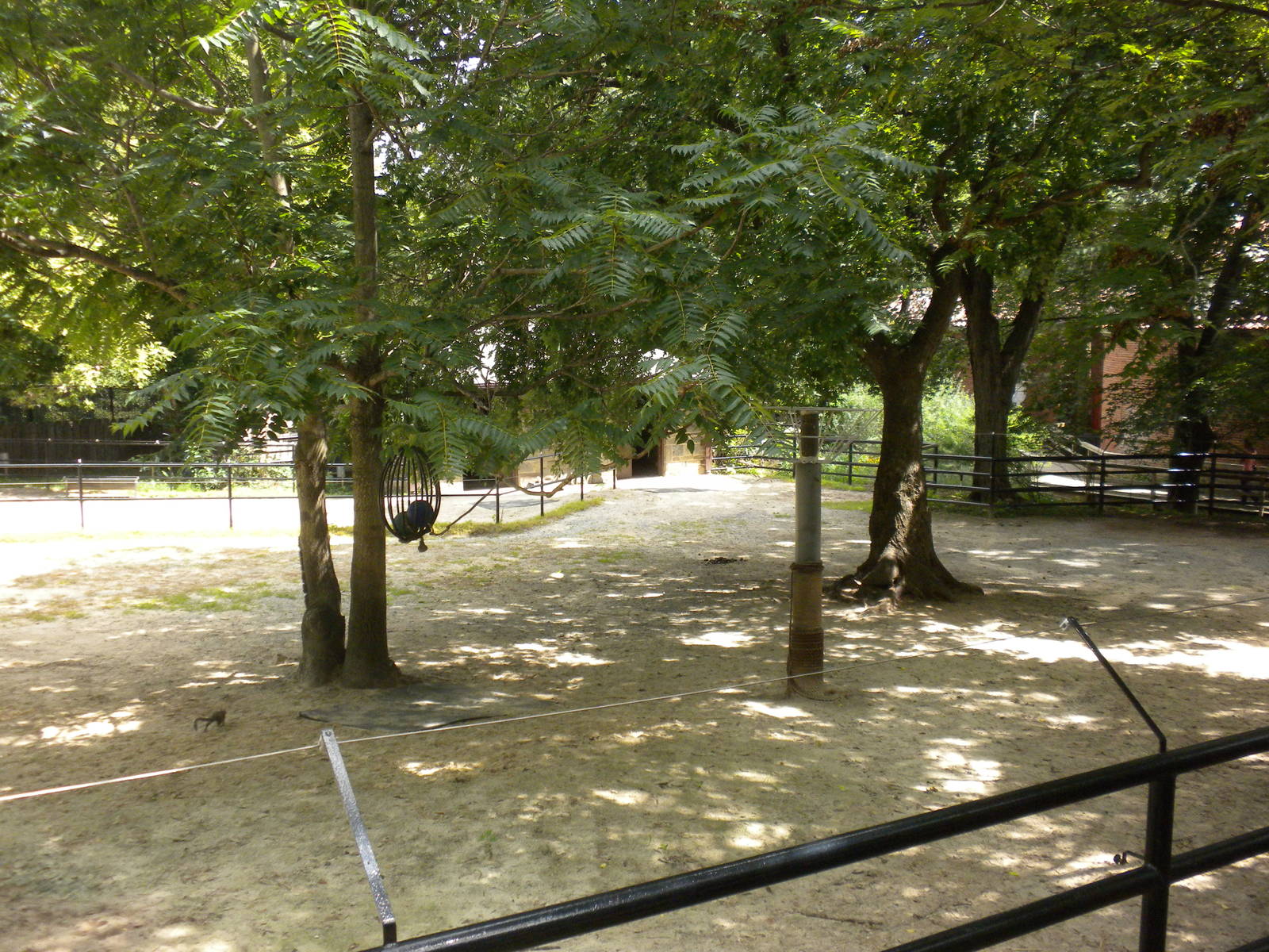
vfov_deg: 38.7
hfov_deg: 50.1
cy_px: 476
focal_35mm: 37
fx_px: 1356
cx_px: 634
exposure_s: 1/508
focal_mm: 6.6
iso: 292
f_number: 3.5
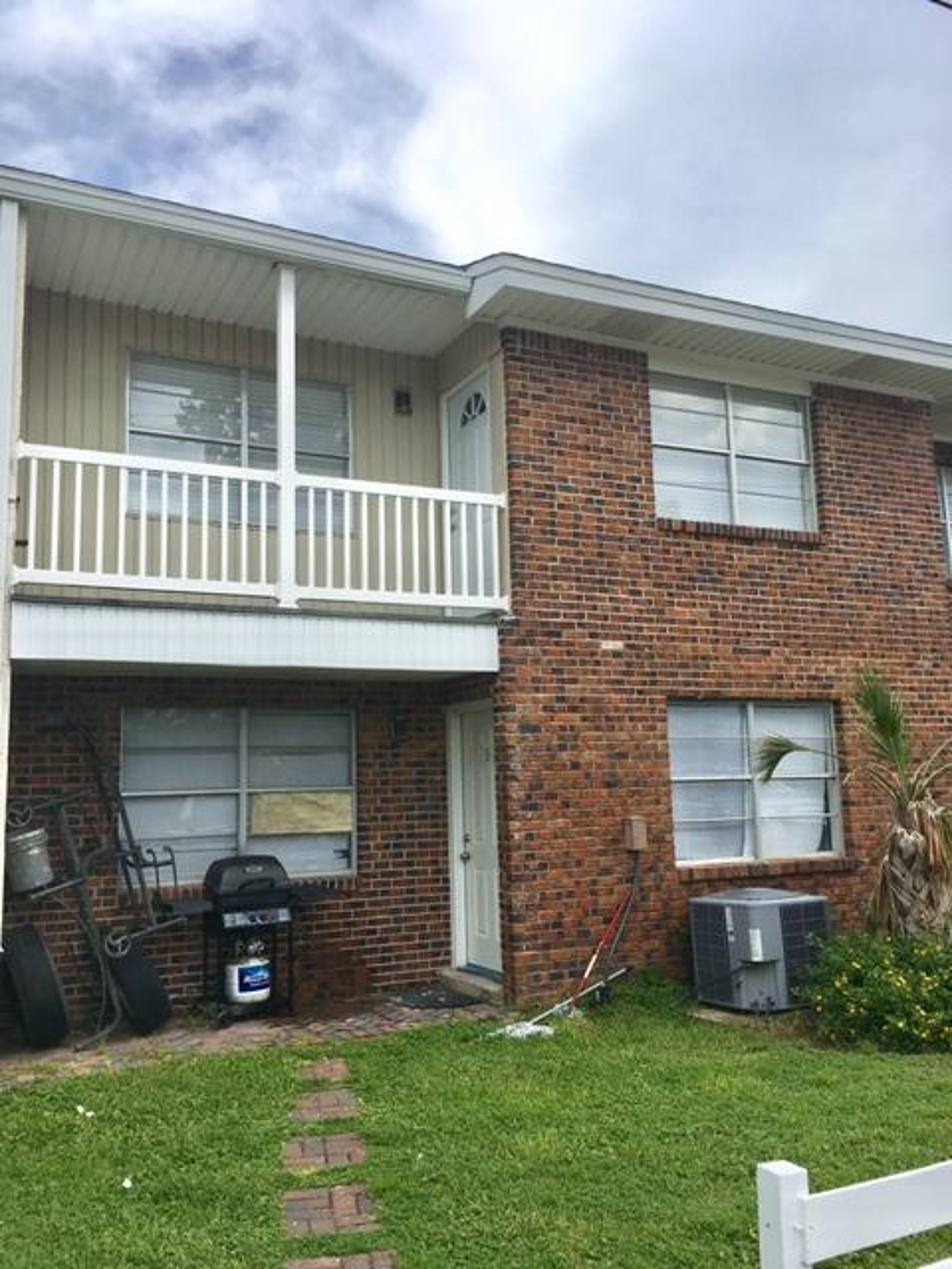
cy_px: 634
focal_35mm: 29
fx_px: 1063
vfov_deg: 61.7
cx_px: 476
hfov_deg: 48.2
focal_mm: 4.15
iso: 25
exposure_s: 1/1166
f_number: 2.2
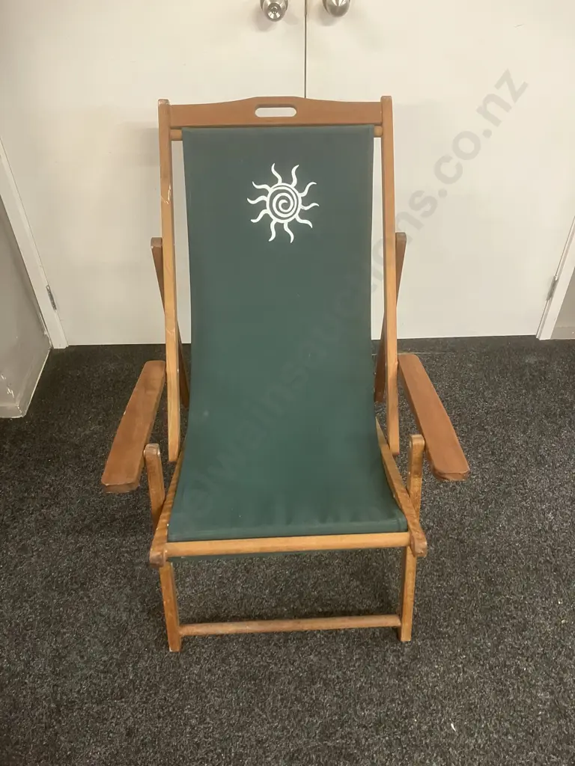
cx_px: 288
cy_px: 383
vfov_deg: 63.4
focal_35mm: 28
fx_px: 620
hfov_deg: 49.7
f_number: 1.8
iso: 250
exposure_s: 1/50
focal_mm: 3.99
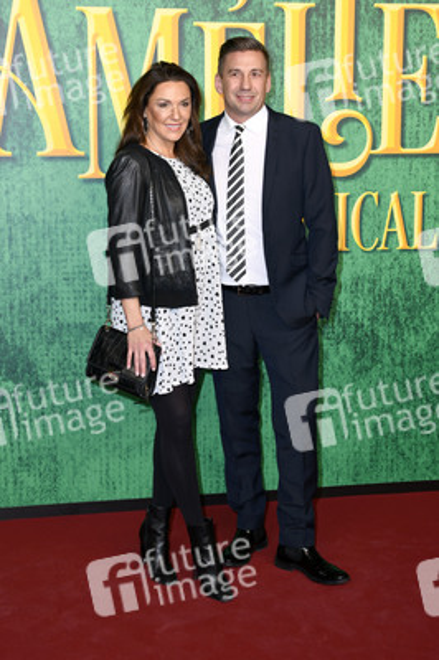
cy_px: 330
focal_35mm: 42
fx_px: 770
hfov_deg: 31.8
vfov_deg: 46.4
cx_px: 220
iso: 200
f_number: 6.3
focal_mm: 42
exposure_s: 1/160
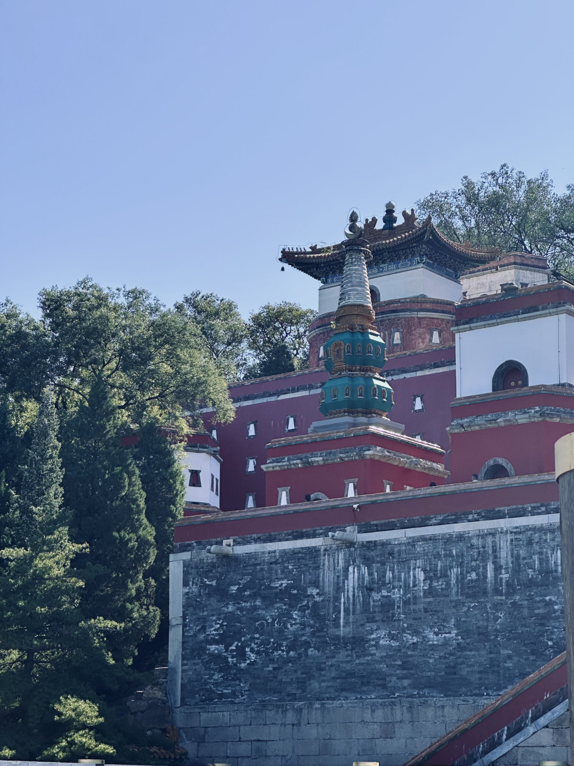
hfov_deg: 19.1
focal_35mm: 77
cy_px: 383
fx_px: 1702
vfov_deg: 25.3
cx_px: 287
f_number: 2.8
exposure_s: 1/694
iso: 32
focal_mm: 9
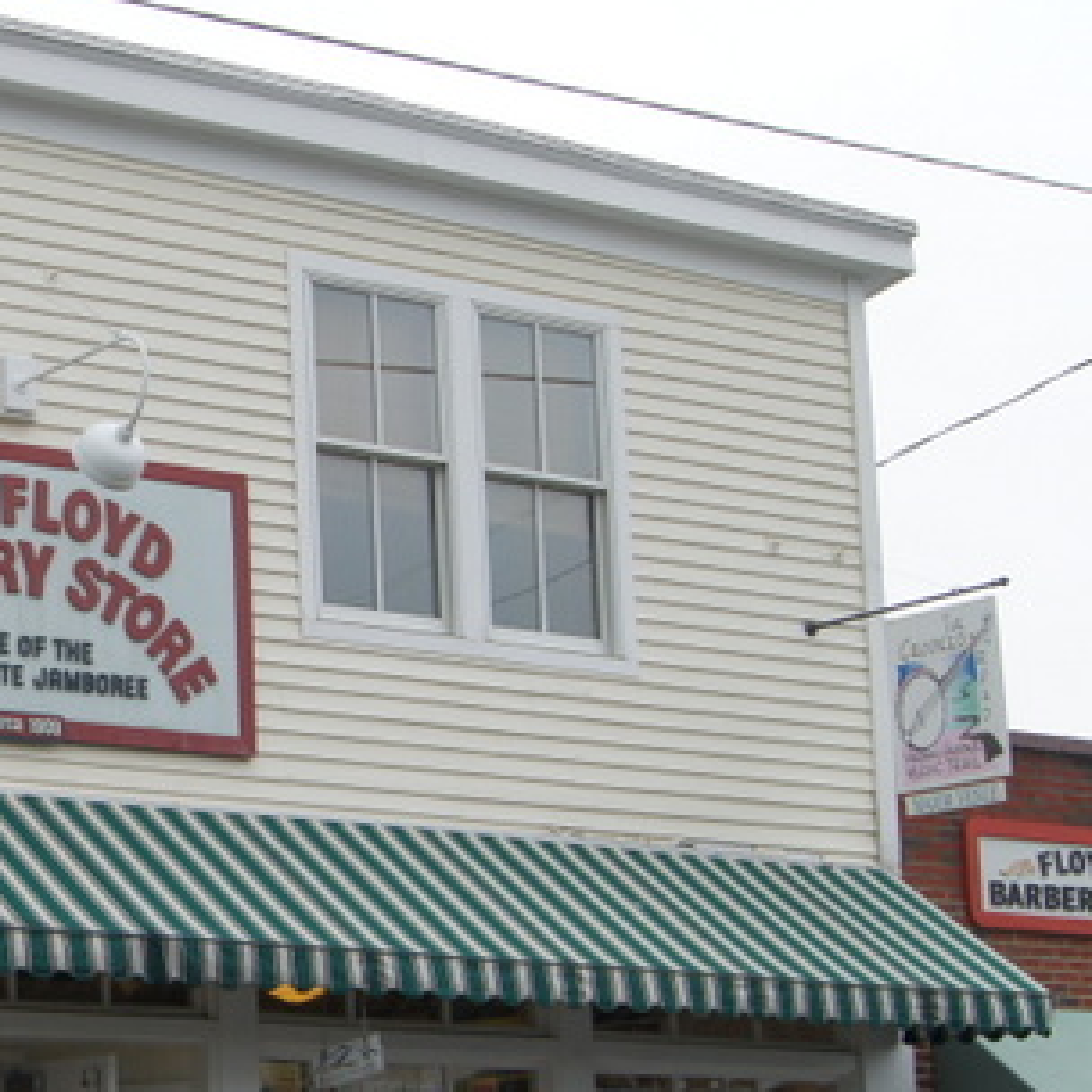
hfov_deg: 19.6
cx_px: -176
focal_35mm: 84
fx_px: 2998
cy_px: 693
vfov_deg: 20.6
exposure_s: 1/160
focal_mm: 22
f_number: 10
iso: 200
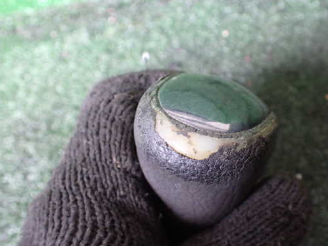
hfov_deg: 52.4
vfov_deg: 40.7
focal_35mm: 35
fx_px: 332
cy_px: 125
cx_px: 188
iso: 800
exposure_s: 1/50
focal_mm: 5.4
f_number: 2.3
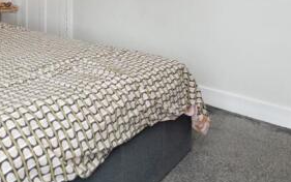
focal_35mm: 38
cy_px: -16
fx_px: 302
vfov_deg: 30.3
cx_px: 38
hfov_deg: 47.2
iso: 800
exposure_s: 1/60
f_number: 8
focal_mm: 16
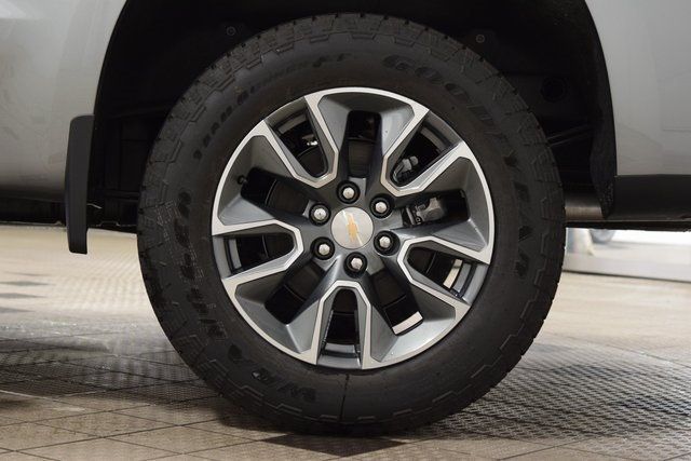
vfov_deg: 18.2
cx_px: 346
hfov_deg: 27.0
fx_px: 1440
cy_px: 230
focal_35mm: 75
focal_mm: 50
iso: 1600
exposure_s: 1/60
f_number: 4.5
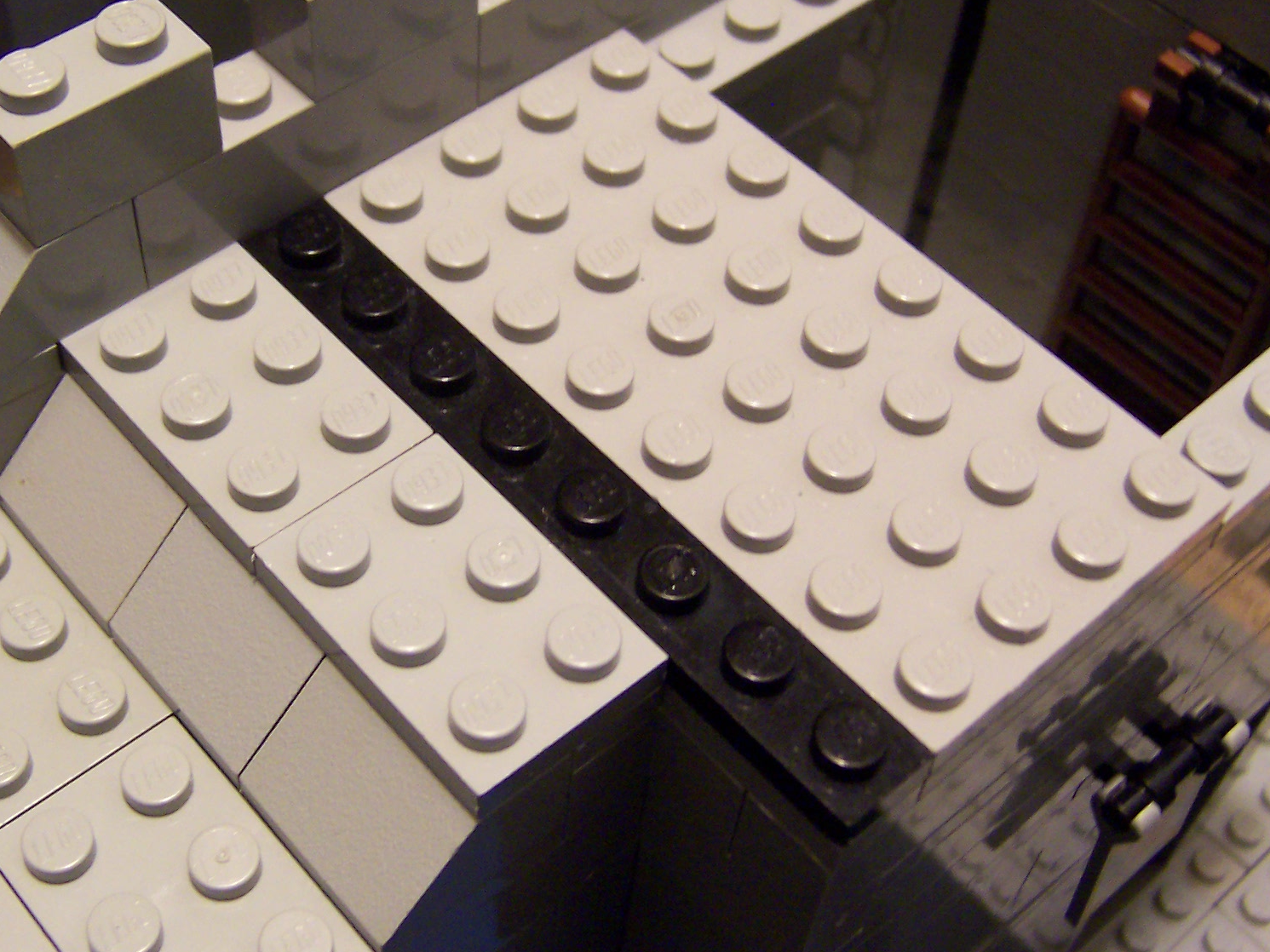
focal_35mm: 51
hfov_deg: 37.3
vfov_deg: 28.5
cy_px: 440
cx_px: 487
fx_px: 1871
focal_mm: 5.5
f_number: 2.8
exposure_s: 1/10
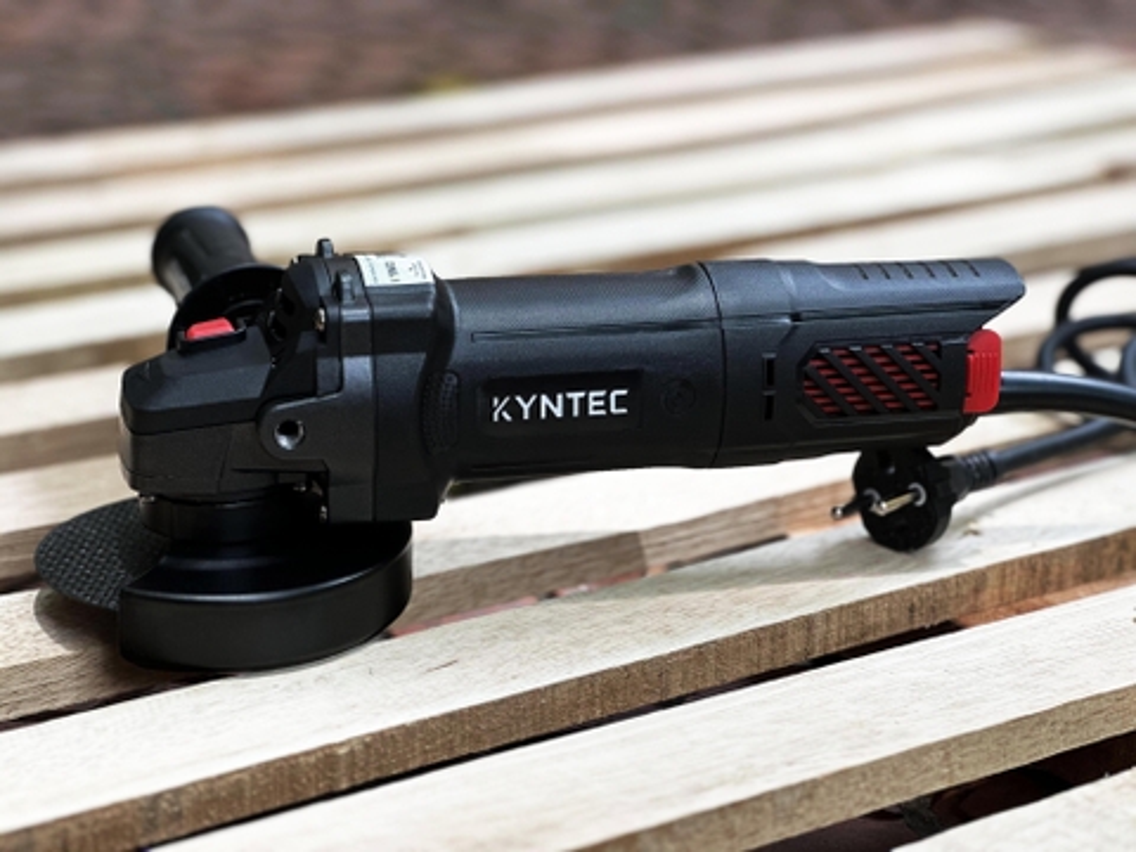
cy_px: 426
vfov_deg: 19.1
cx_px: 568
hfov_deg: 25.3
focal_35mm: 77
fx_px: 2527
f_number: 2.8
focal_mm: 9
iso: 64
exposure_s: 1/121
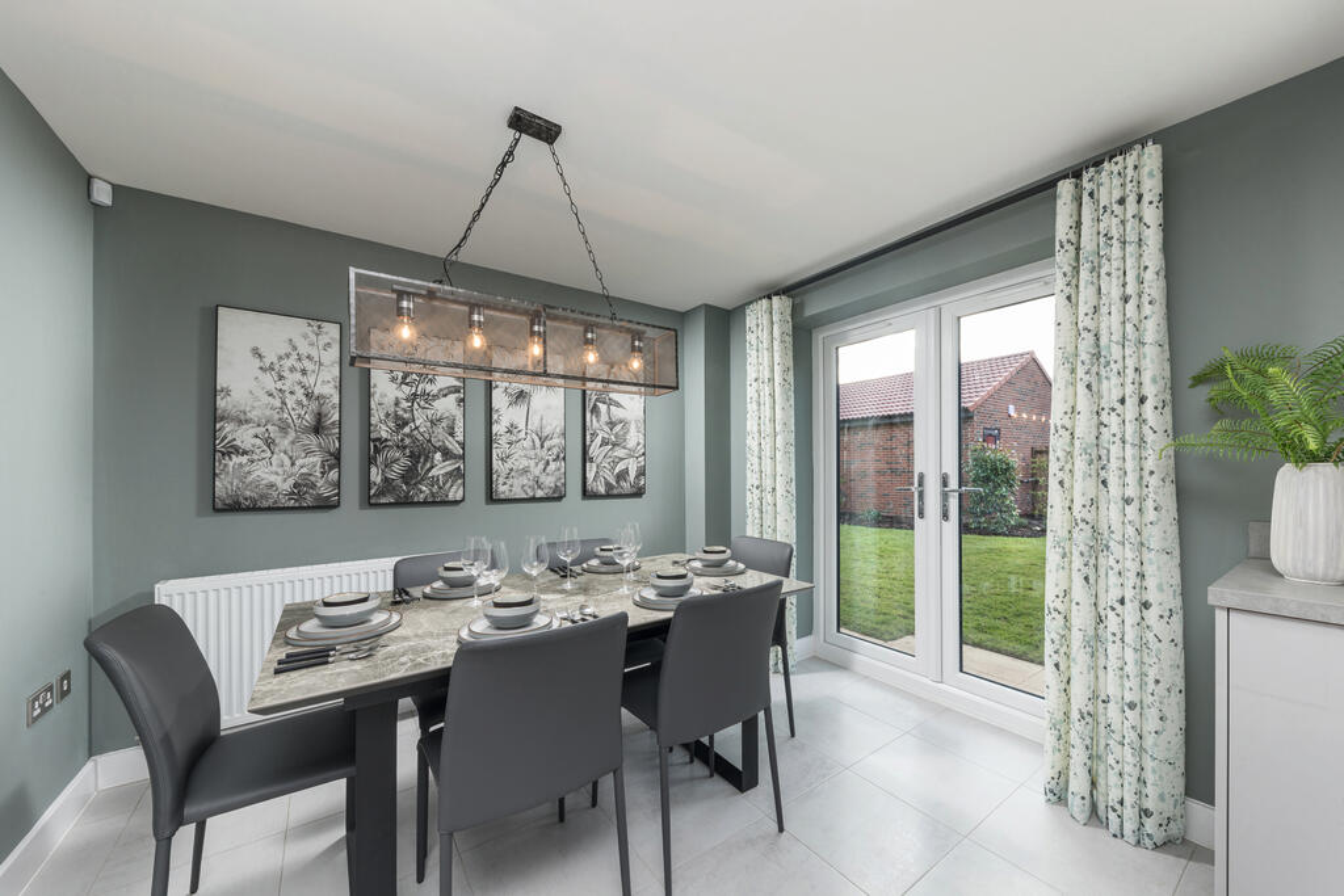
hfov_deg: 108.3
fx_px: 485
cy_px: 448
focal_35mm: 13
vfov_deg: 85.4
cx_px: 672
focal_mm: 13
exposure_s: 1/15
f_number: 13
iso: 250
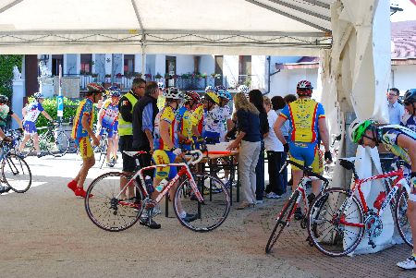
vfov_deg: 16.6
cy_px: 139
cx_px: 208
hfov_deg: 24.6
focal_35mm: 82
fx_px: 954
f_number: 8
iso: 200
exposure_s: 1/100
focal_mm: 55
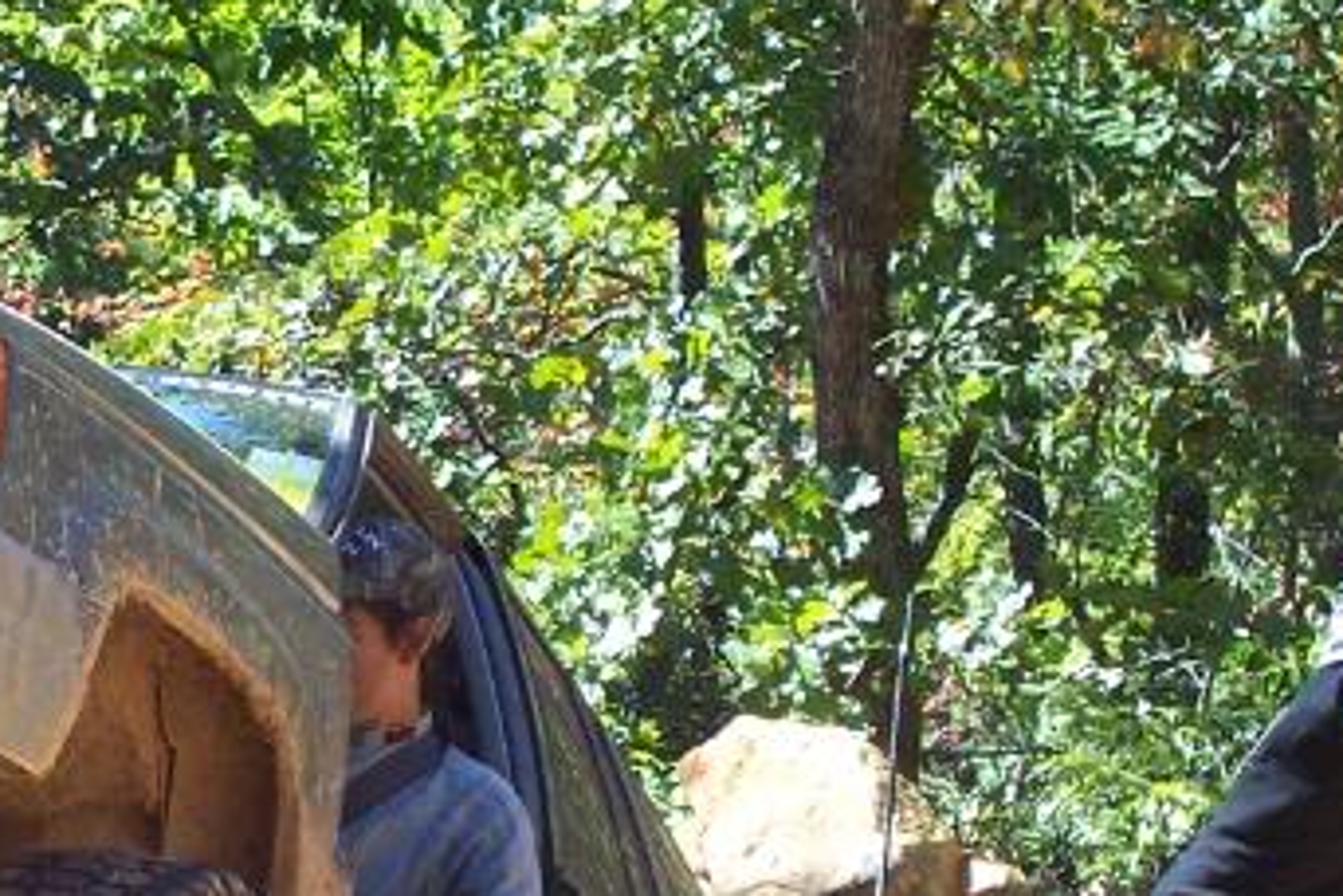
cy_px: 847
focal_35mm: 192
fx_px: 7162
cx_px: -169
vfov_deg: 7.1
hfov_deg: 10.6
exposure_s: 1/250
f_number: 4.1
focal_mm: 13.5
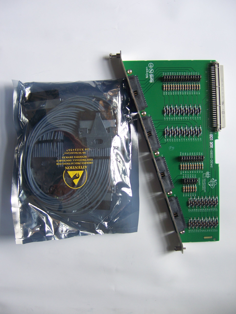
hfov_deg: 39.7
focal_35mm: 36
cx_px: 118
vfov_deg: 51.4
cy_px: 157
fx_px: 327
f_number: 2.8
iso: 80
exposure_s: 1/30
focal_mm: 6.2
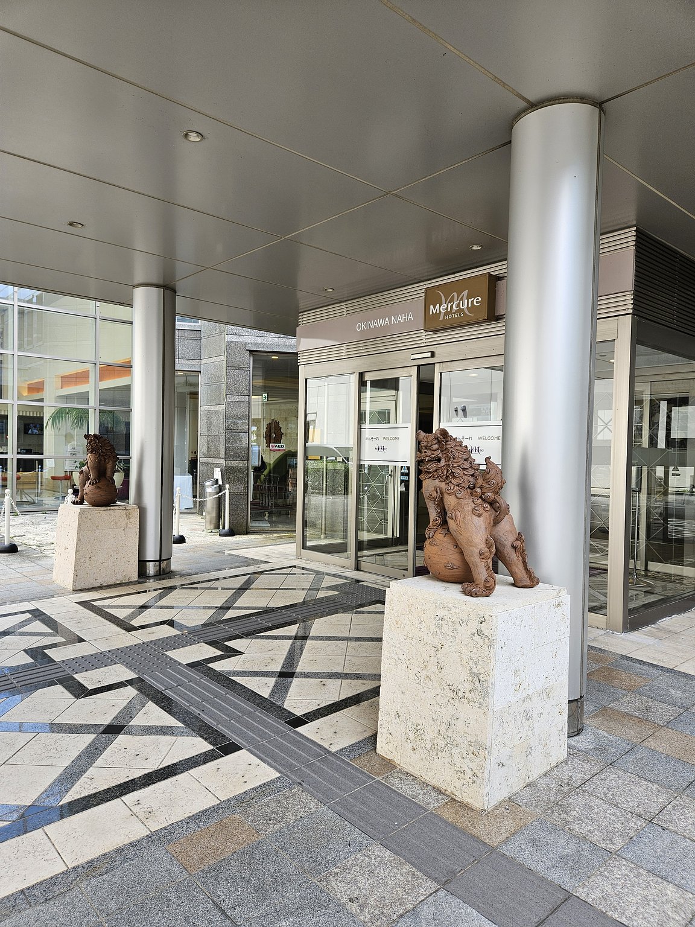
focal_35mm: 23
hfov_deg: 58.9
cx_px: 348
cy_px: 464
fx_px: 616
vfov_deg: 73.9
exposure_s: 1/187
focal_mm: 5.4
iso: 25
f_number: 1.8
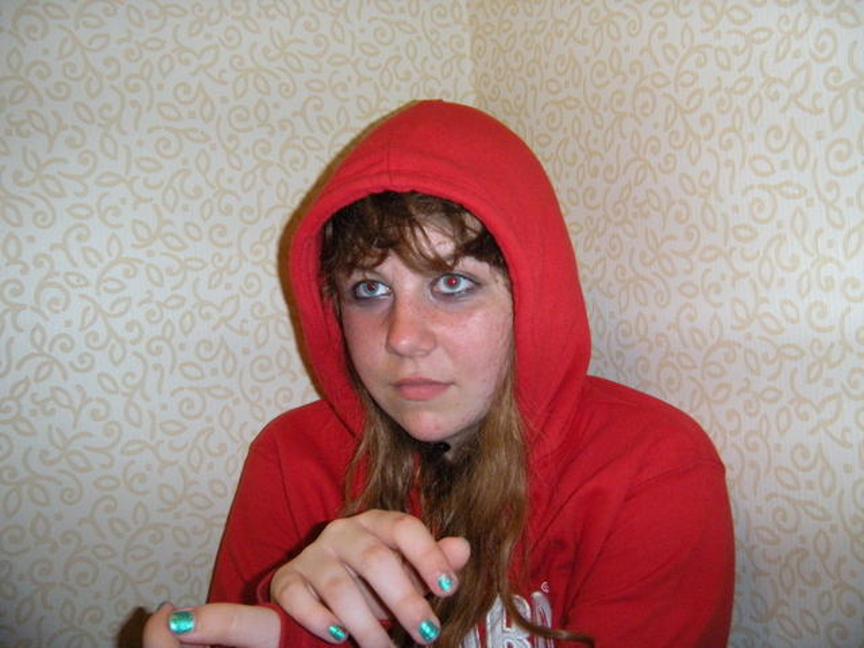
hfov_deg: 52.6
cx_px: 432
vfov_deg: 40.7
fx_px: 874
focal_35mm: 35
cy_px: 324
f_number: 3.8
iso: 400
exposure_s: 1/60
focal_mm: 5.9
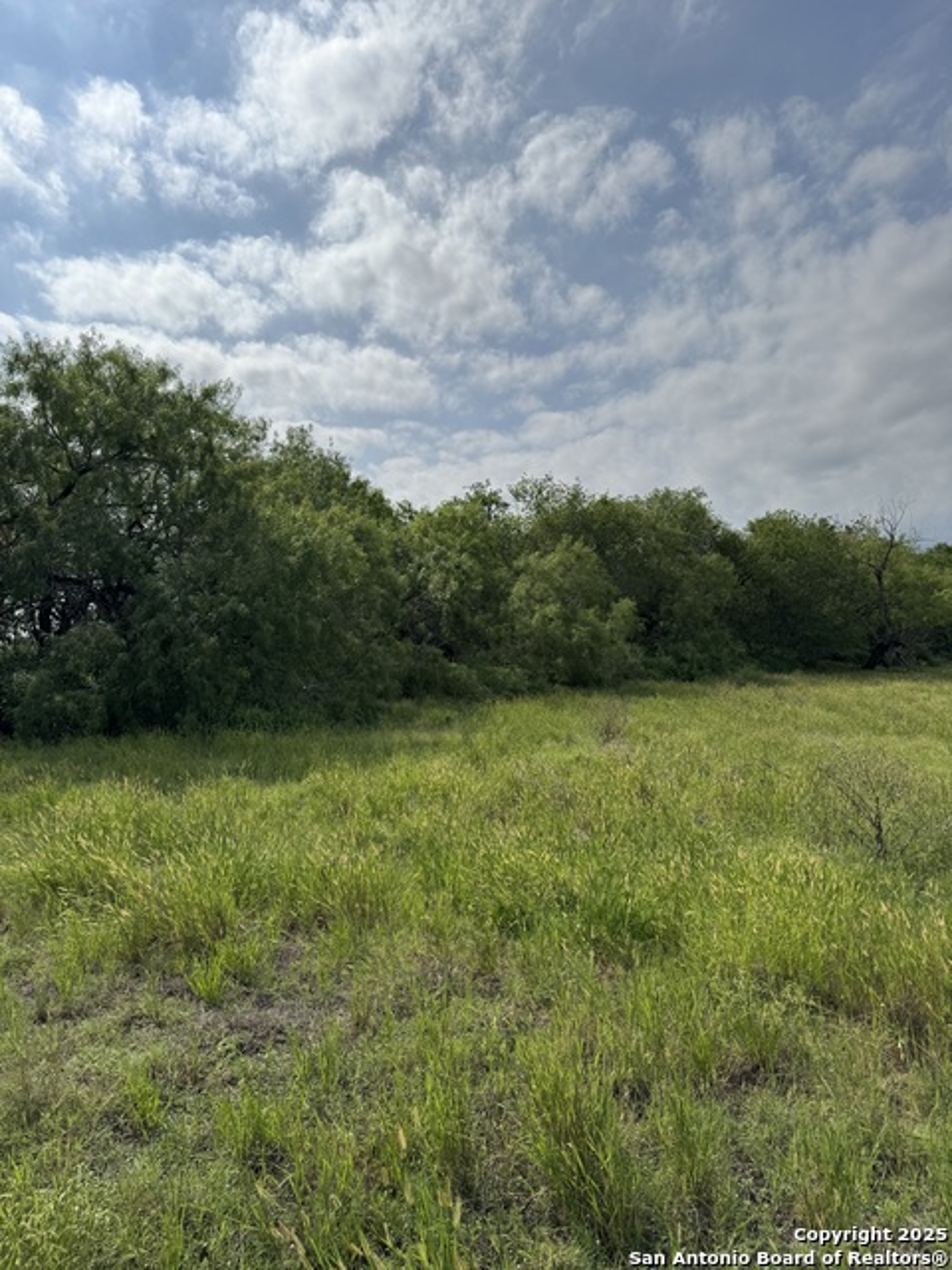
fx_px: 880
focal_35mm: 24
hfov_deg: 56.8
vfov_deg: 71.6
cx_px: 476
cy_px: 635
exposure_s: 1/12346
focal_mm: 6.76
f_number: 1.78
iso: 64
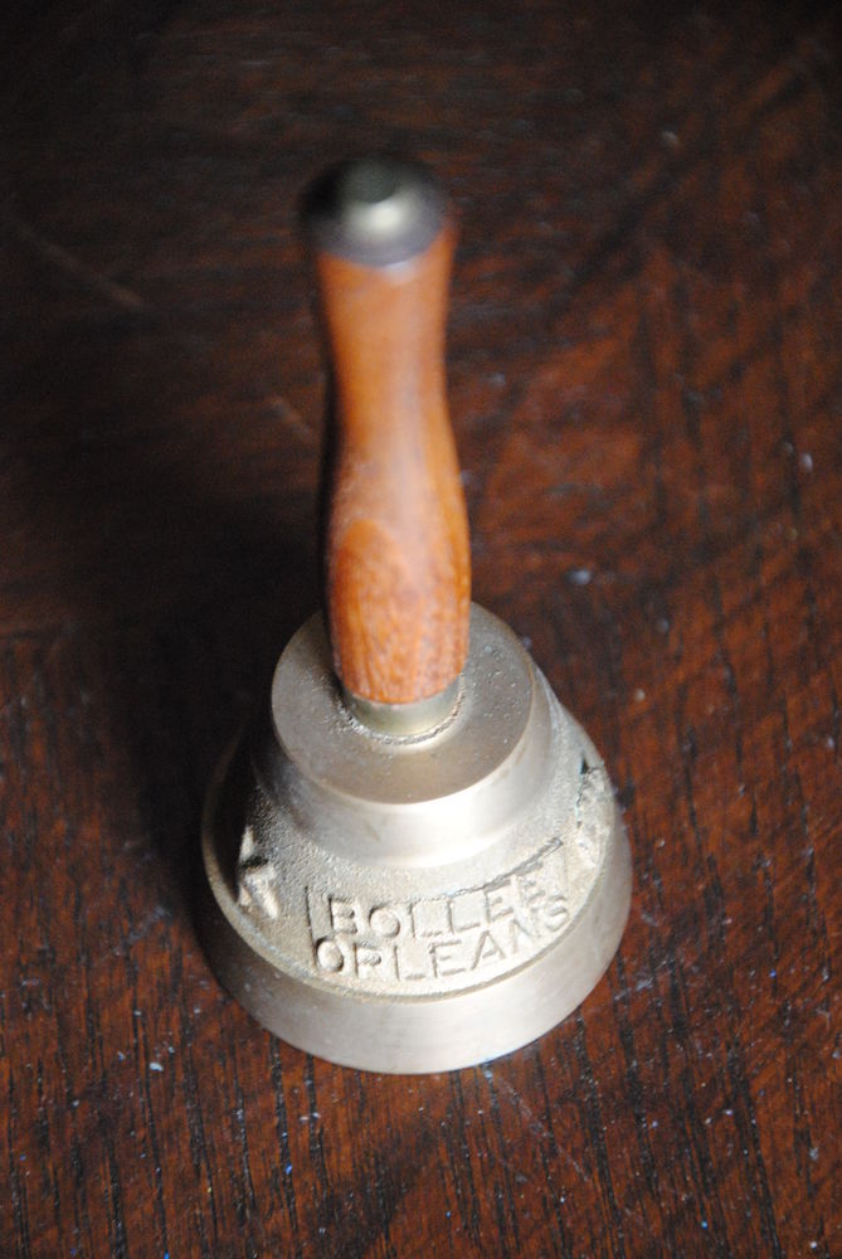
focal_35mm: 158
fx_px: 5512
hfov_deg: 8.7
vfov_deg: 13.0
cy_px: 630
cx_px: 421
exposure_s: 1/40
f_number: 5.6
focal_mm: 105
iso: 1600
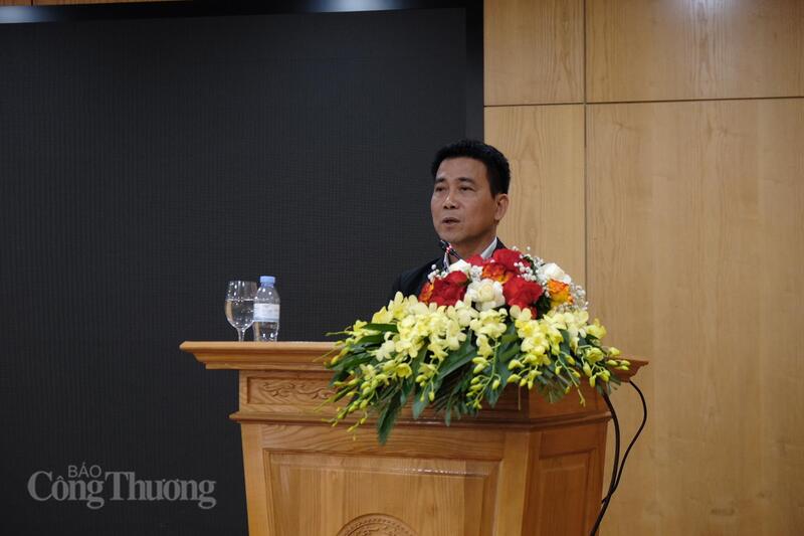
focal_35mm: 83
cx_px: 402
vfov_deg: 16.4
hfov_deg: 24.5
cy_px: 268
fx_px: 1853
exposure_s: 1/125
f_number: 4
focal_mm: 55
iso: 1250
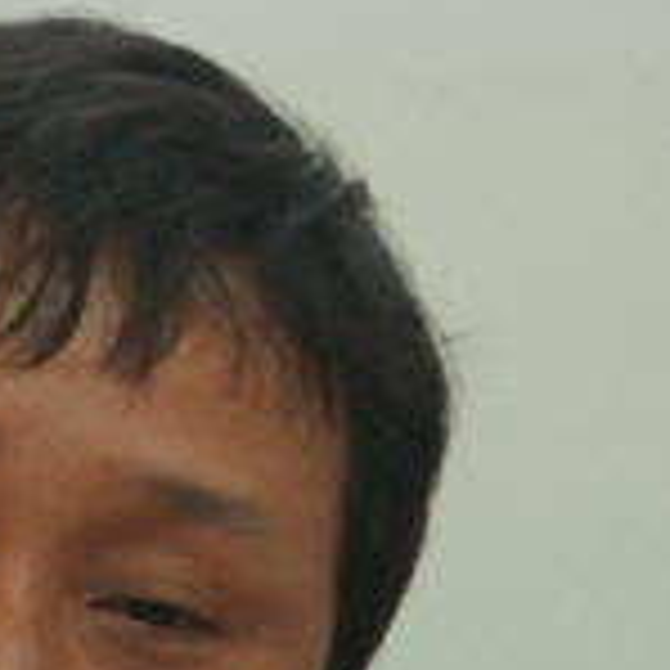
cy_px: 987
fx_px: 19117
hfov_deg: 2.0
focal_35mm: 873
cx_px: -211
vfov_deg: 2.0
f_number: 6.3
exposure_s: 1/250
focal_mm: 146
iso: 3200
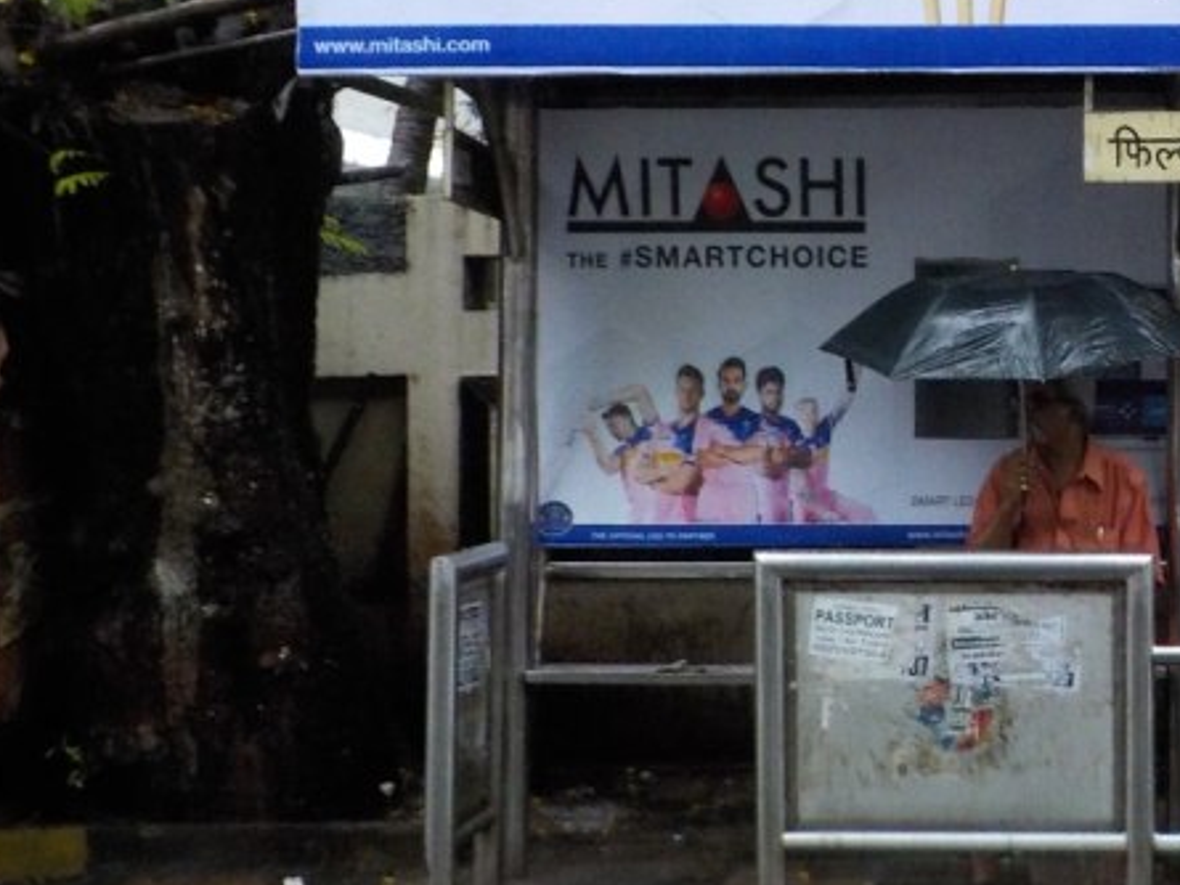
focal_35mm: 69
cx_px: 1169
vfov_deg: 21.2
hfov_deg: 26.7
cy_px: 257
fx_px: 2353
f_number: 3.3
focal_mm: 4.1
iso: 400
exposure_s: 1/30
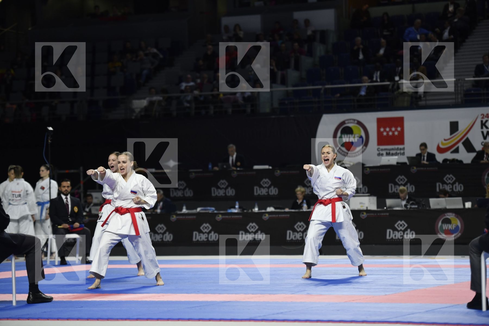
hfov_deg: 17.1
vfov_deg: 11.4
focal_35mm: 120
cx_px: 244
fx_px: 1630
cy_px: 163
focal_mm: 120
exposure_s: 1/800
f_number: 2.8
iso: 800
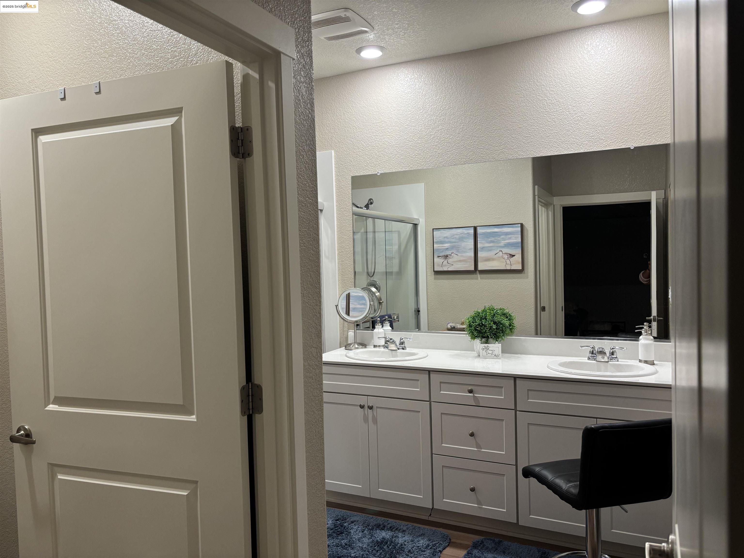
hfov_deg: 67.3
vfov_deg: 53.1
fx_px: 559
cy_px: 279
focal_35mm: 26
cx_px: 372
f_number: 1.6
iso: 100
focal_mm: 5.96
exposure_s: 1/60
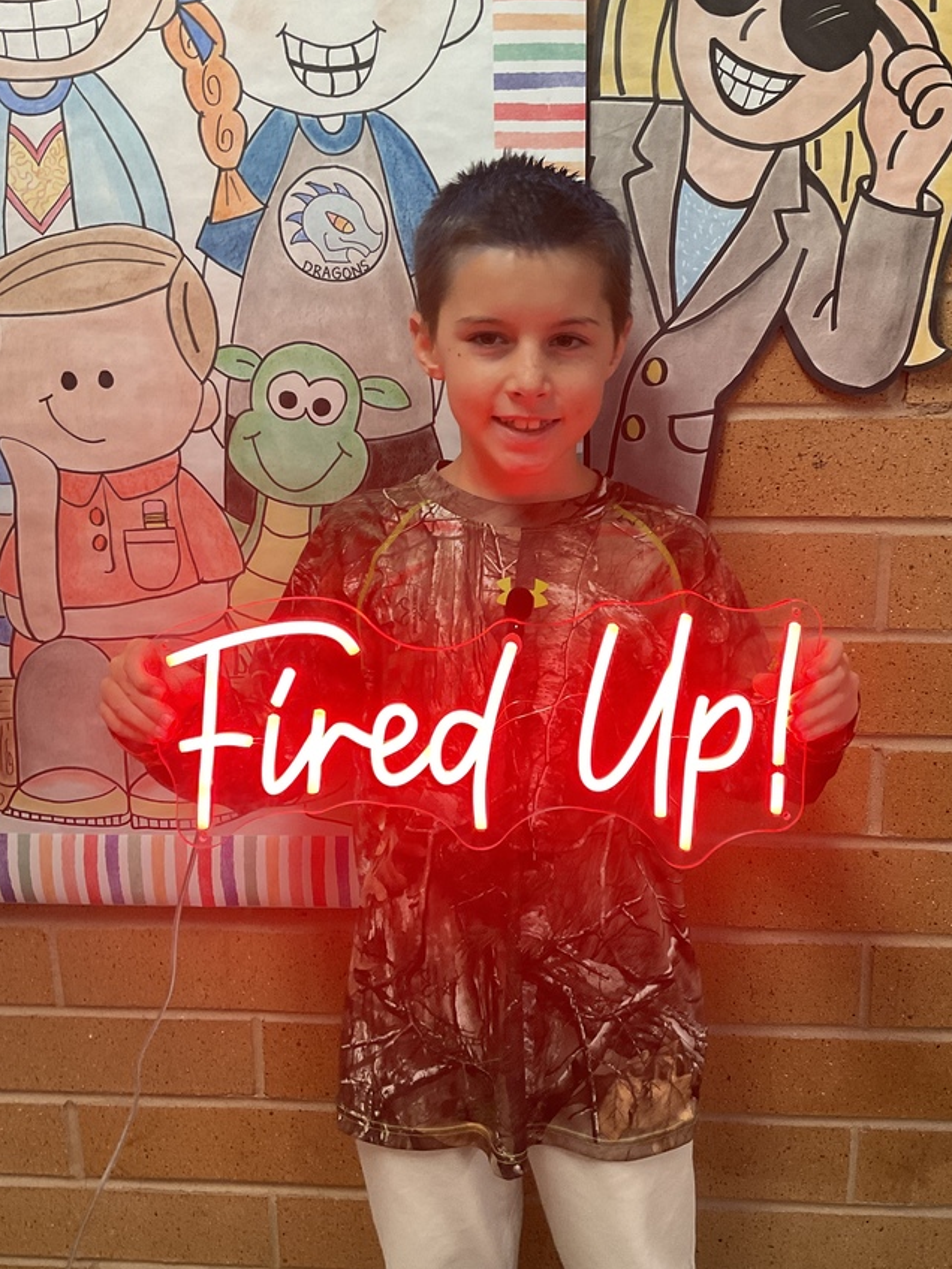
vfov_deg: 52.6
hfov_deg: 40.6
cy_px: 599
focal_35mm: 35
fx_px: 1283
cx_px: 525
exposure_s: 1/60
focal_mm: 3
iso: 160
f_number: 1.8
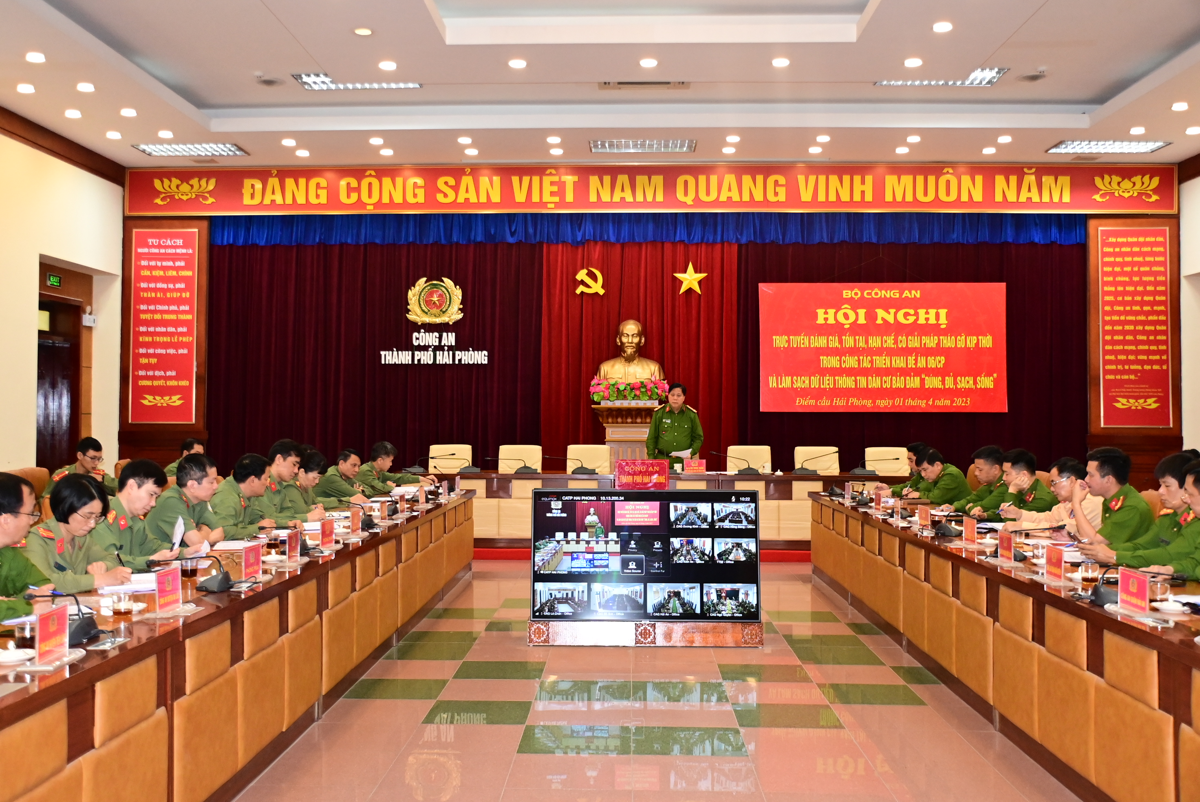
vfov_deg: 36.9
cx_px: 600
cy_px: 401
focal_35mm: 36
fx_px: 1201
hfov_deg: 53.1
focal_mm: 24
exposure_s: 1/200
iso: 2500
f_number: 4.5
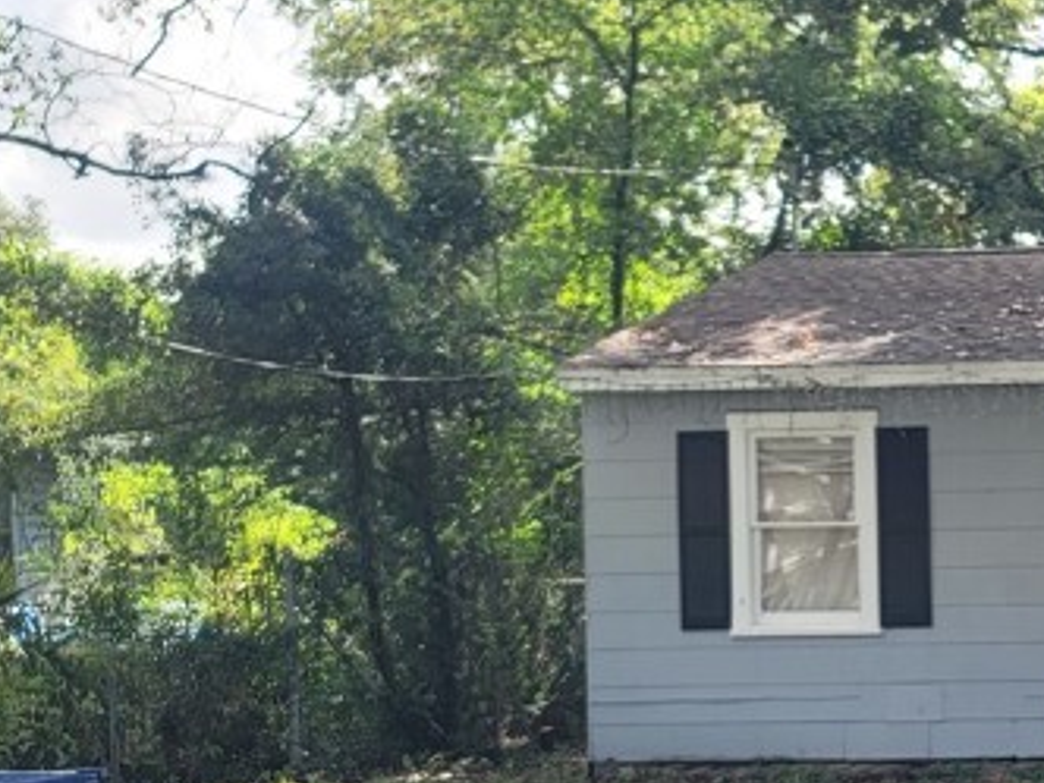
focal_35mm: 77
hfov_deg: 22.5
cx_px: 1384
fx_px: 2322
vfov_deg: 19.0
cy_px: 569
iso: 20
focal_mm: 7
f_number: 1.8
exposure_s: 1/149
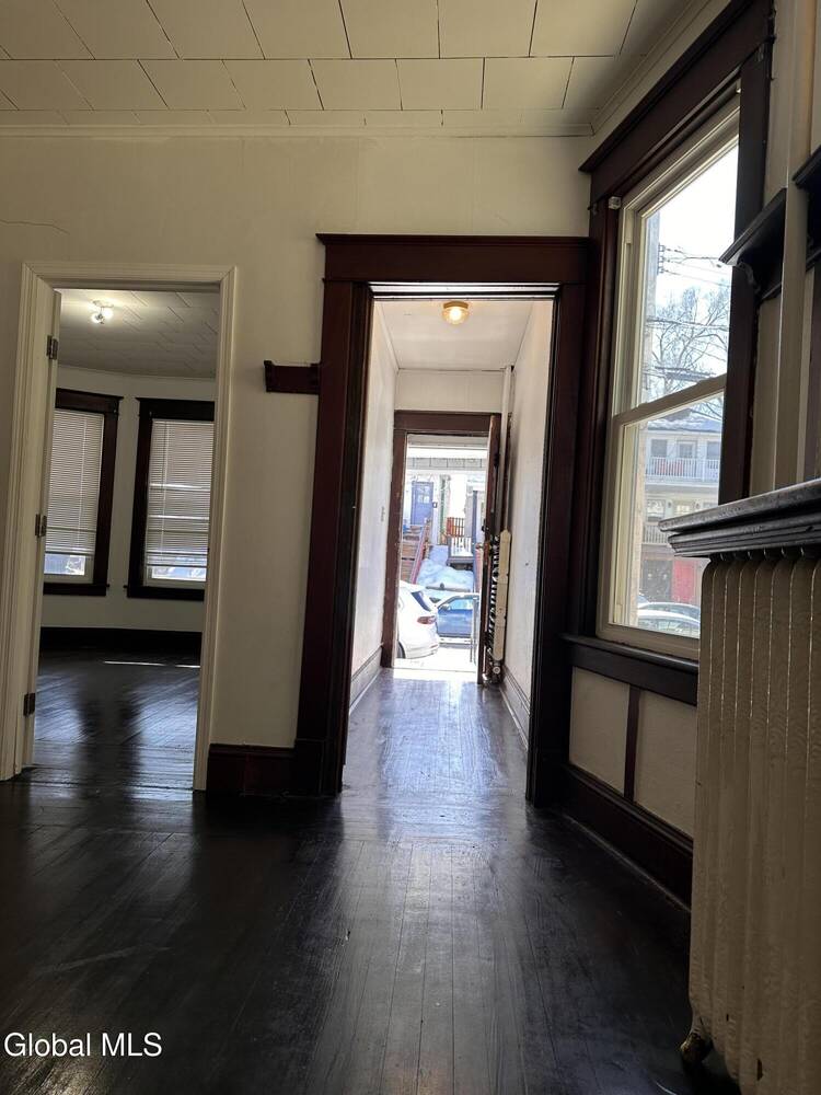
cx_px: 410
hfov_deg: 56.8
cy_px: 548
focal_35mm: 24
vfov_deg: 71.6
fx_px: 759
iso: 64
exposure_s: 1/161
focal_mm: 6.86
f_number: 1.78
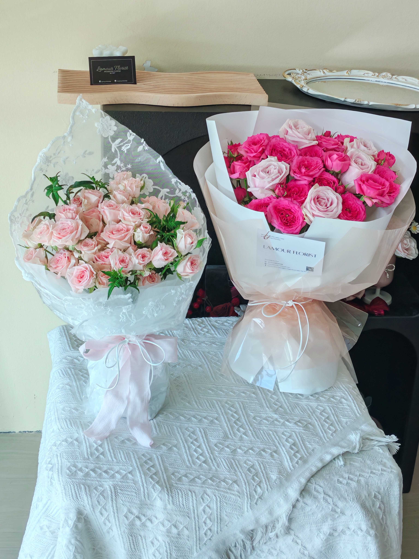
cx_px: 210
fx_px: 936
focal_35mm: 58
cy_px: 280
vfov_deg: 33.2
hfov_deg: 25.2
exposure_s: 1/100
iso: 64
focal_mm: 5.52
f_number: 1.95
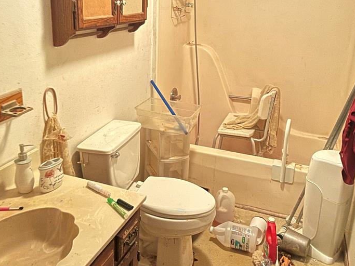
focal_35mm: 36
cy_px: 98
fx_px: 369
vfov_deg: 39.4
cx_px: 178
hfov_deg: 51.4
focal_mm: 6.86
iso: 2500
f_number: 1.78
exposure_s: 1/15
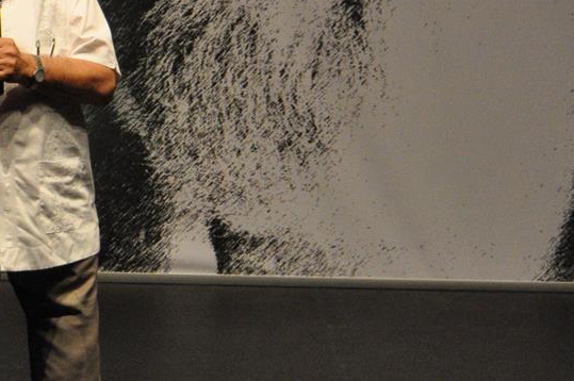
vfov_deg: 3.3
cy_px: 9
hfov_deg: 5.0
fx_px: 6582
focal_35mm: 413
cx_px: -71
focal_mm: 105
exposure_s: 1/50
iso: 2500
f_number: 5.6
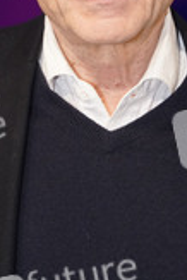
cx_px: 105
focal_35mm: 125
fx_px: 972
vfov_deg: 16.2
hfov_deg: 11.0
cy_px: 43
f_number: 5.6
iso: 2000
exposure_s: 1/125
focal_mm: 51
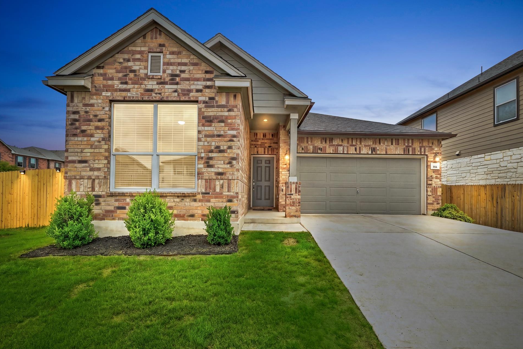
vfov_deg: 77.3
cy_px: 169
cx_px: 264
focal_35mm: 15
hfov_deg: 100.4
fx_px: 218
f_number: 10
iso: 400
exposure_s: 1/250
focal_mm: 14
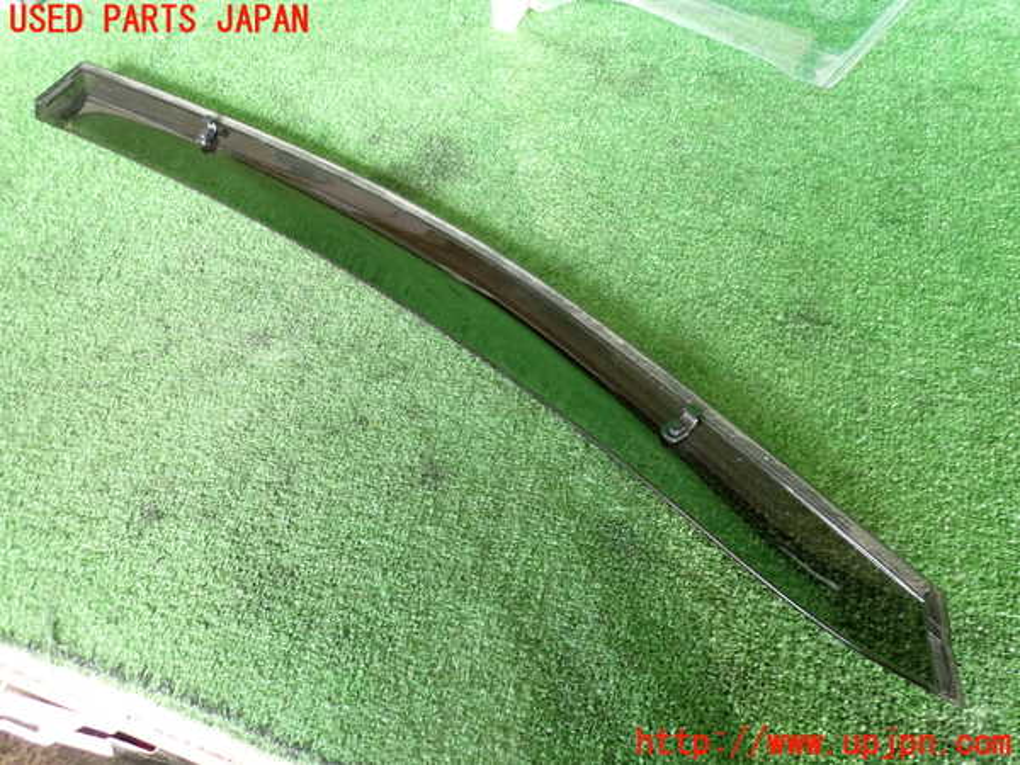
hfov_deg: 69.4
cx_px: 510
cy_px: 382
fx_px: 737
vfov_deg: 54.9
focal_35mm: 25
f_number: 2
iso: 200
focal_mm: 4.5
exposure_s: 1/50
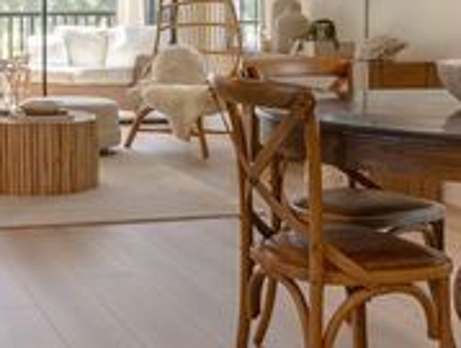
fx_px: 1001
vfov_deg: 19.4
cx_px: 59
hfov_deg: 25.3
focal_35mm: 75
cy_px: 55
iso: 100
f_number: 6.3
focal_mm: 28
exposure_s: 1/100
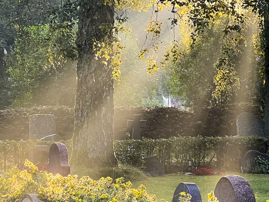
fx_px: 1492
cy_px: 120
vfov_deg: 7.7
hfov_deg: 10.3
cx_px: 127
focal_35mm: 192
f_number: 2.8
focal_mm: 9
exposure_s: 1/100
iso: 200
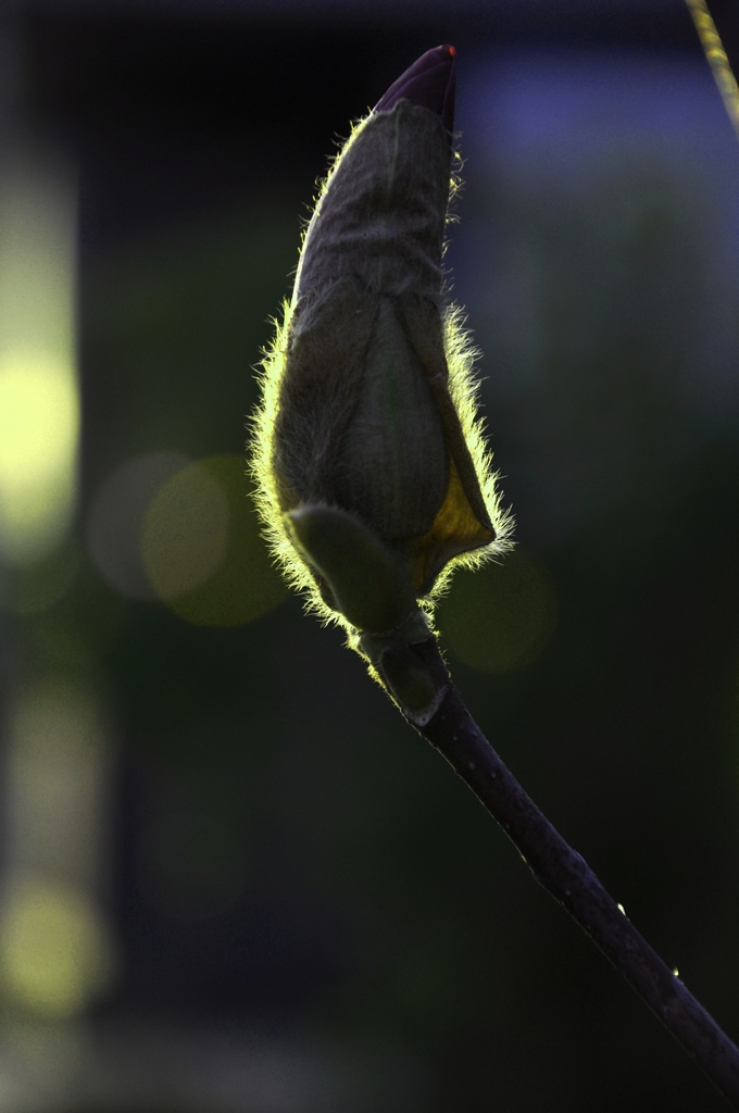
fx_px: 4862
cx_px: 370
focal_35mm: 158
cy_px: 556
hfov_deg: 8.7
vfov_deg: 13.1
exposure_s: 1/320
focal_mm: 105
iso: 200
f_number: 5.6
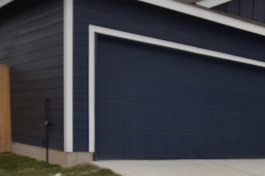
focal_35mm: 60
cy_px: 188
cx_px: 252
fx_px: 441
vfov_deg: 21.5
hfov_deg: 31.4
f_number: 9
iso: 100
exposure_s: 1/250
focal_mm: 14
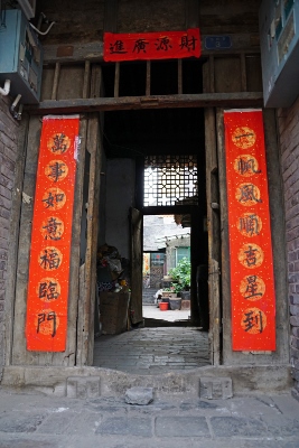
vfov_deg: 61.9
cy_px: 224
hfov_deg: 43.6
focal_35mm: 30
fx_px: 373
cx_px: 150
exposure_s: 1/60
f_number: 4
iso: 400
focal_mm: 20
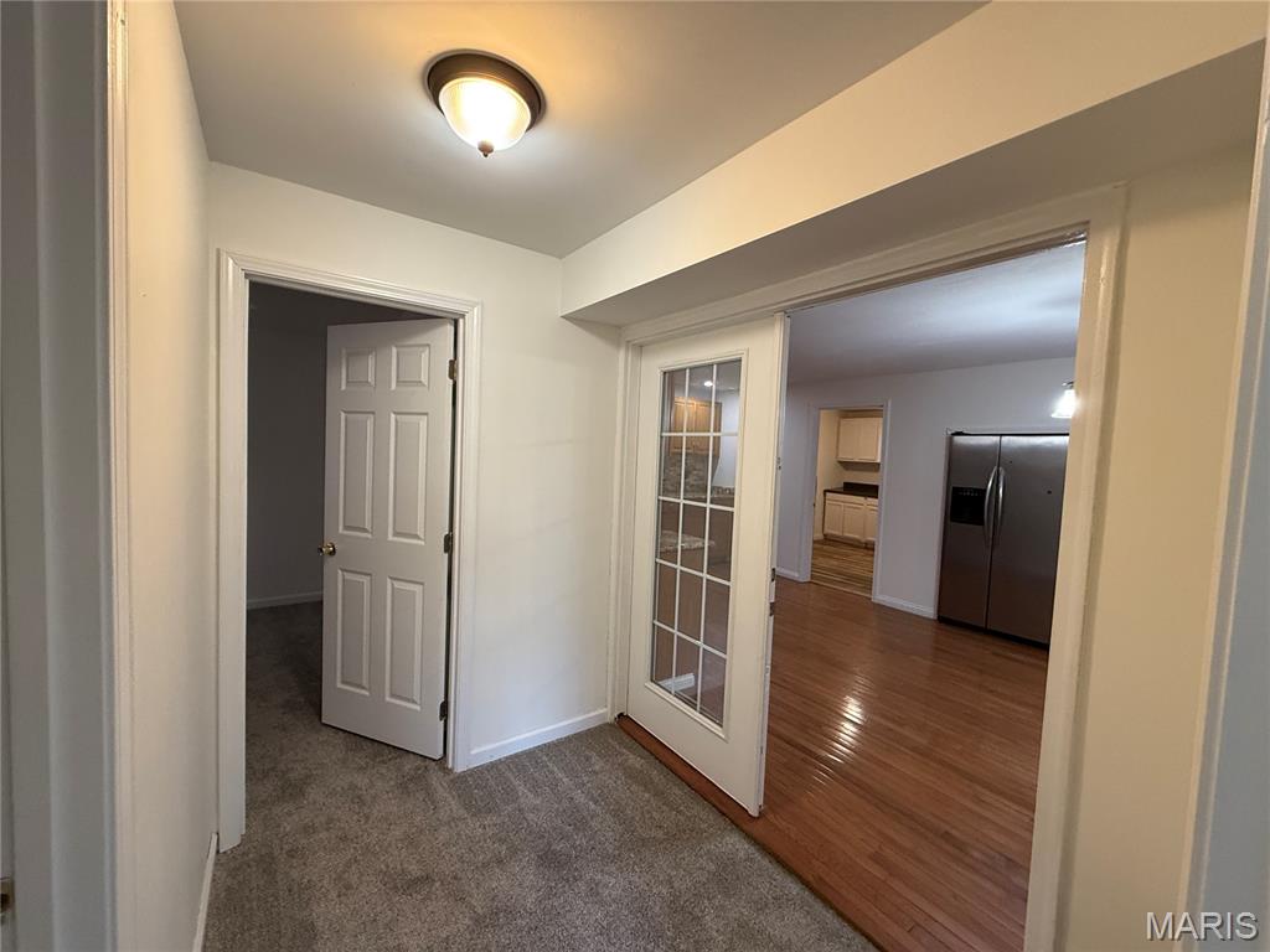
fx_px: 514
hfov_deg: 102.1
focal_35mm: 14
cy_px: 476
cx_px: 635
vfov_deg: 85.7
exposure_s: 1/60
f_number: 2.2
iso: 250
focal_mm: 2.22
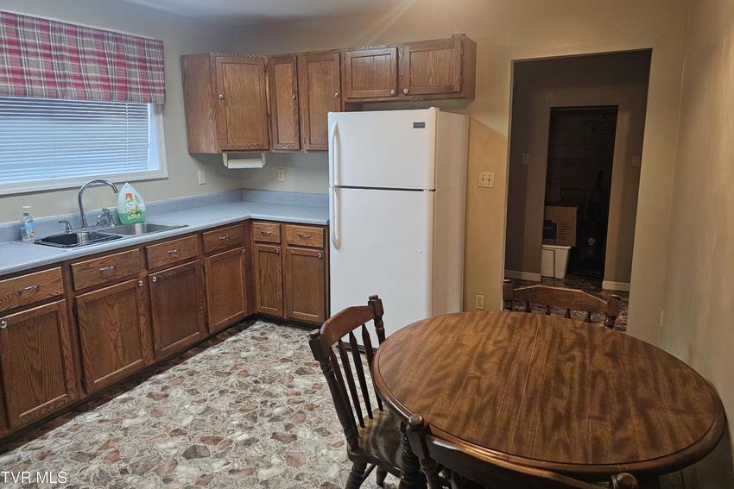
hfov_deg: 73.7
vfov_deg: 53.1
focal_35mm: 24
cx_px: 367
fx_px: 489
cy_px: 227
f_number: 1.7
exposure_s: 1/120
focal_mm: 6.3
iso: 800
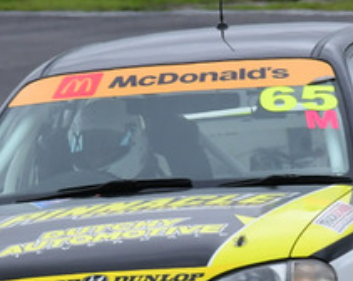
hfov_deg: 0.7
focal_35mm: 2675
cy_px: 132
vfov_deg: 0.6
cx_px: 177
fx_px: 27895
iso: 640
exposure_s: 1/640
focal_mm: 500
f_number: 13
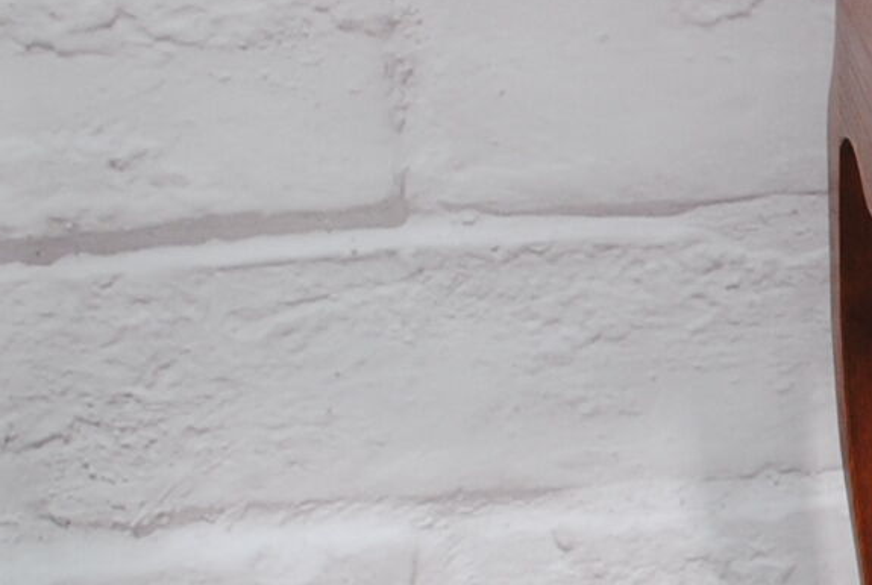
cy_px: 349
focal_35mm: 151
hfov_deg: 12.7
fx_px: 3665
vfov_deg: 9.1
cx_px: 1419
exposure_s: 1/80
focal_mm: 20
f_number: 4.5
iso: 200
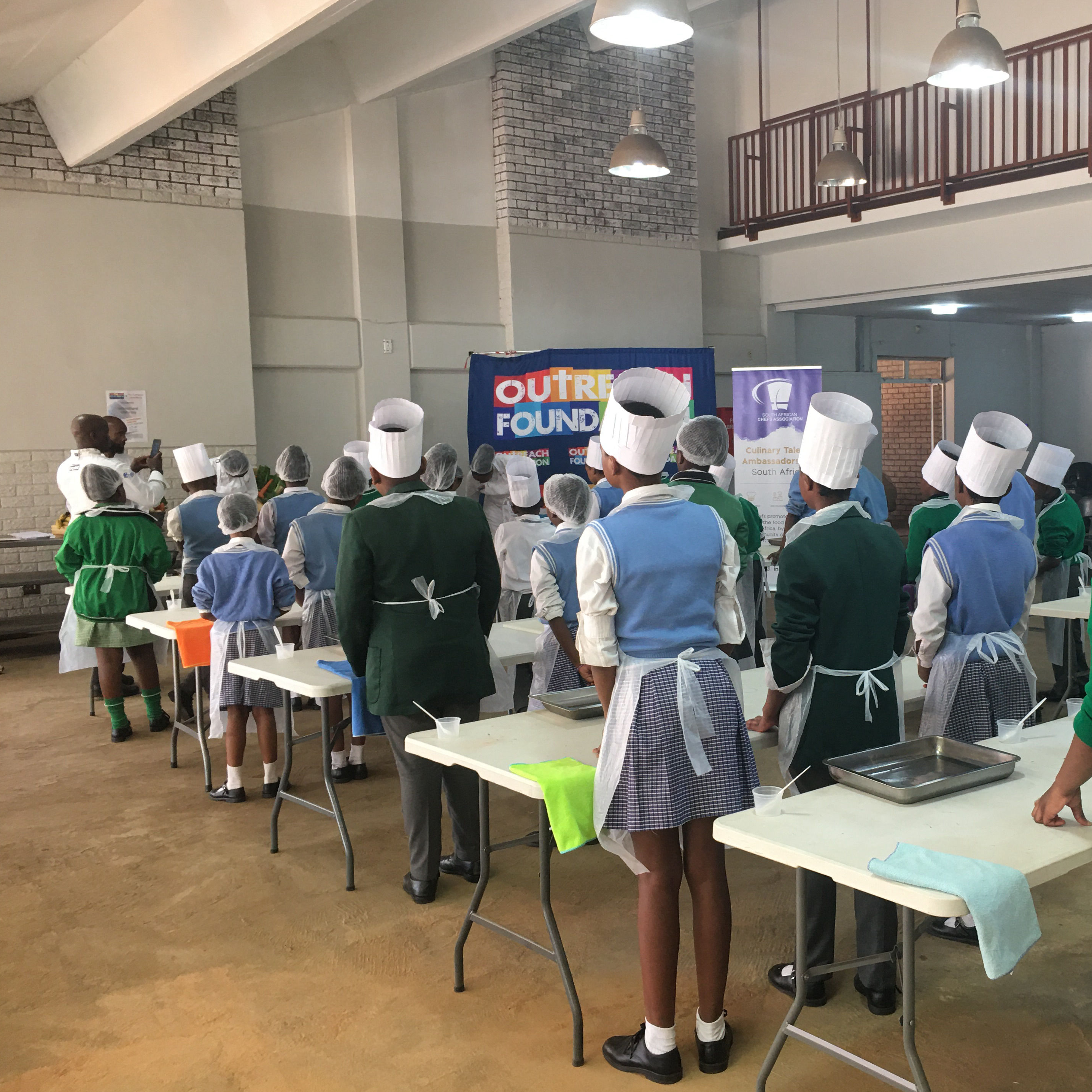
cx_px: 762
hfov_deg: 45.1
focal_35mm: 36
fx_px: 1285
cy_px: 525
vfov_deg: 46.0
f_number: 2.2
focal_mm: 4.15
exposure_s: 1/17
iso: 40
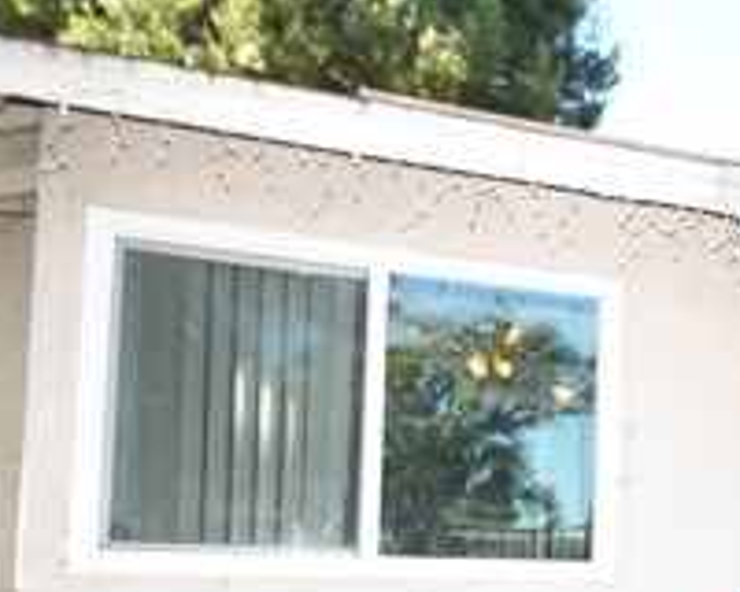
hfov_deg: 35.8
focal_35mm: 45
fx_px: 986
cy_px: 549
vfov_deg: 31.6
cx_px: 792
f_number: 4.5
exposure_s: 1/80
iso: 100
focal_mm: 10
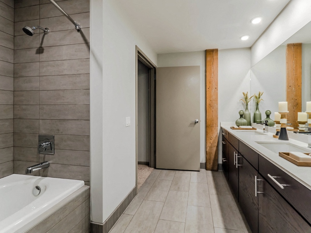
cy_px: 116
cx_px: 156
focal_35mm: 14
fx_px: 126
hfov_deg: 102.1
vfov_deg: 85.7
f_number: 9
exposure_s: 1/3
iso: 200
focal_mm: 7
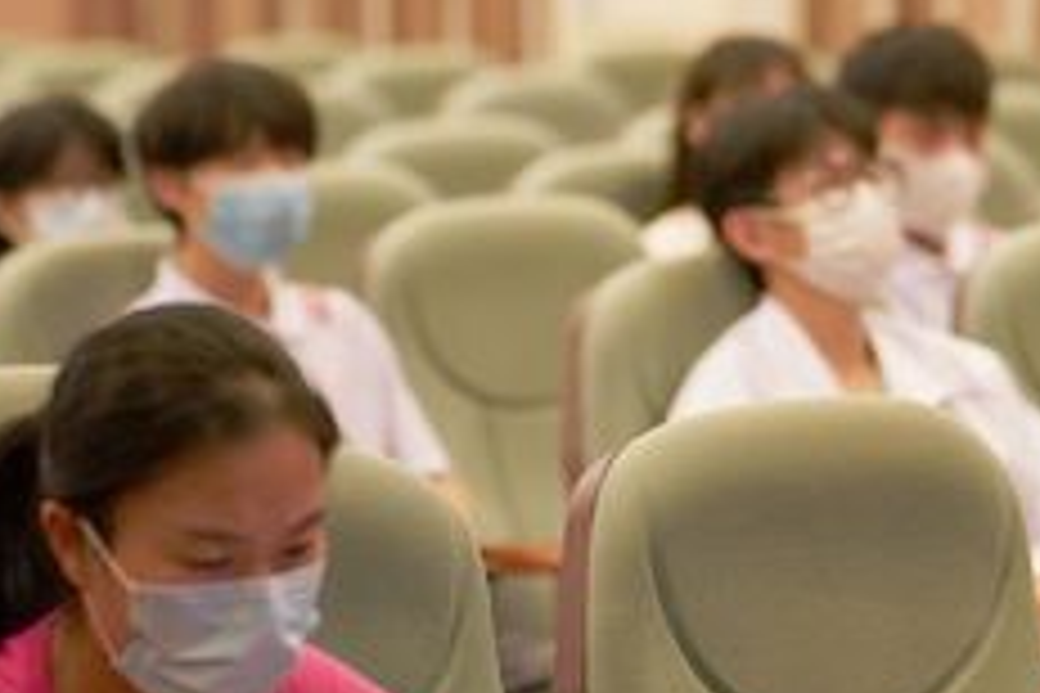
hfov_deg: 6.9
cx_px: 864
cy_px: 63
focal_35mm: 296
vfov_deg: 4.6
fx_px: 8550
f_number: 2.8
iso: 4000
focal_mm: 114
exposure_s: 1/160
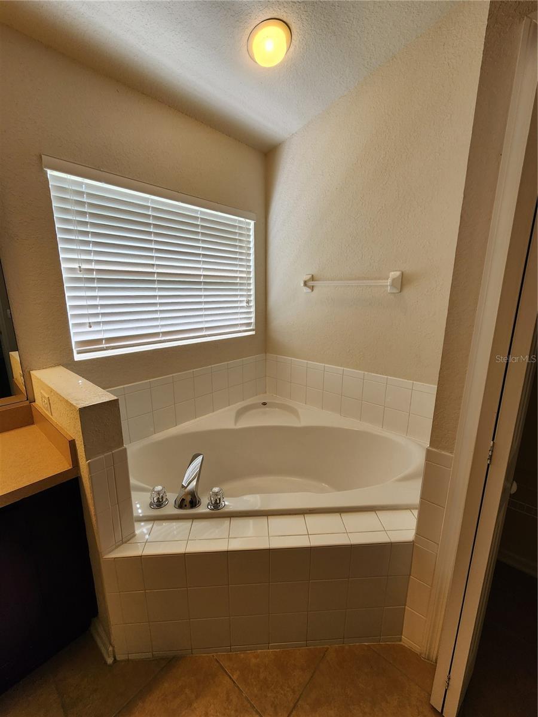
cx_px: 269
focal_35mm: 13
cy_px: 358
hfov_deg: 89.9
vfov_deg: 106.2
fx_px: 269
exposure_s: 1/120
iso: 80
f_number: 2.2
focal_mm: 2.2
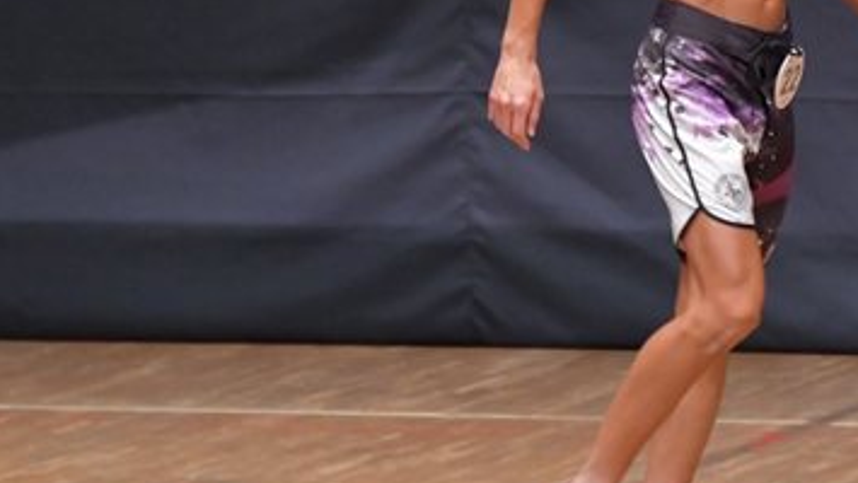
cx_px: 734
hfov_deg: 3.1
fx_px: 15613
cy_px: 99
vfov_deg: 1.8
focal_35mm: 686
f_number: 5.6
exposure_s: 1/400
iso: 6400
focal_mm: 200
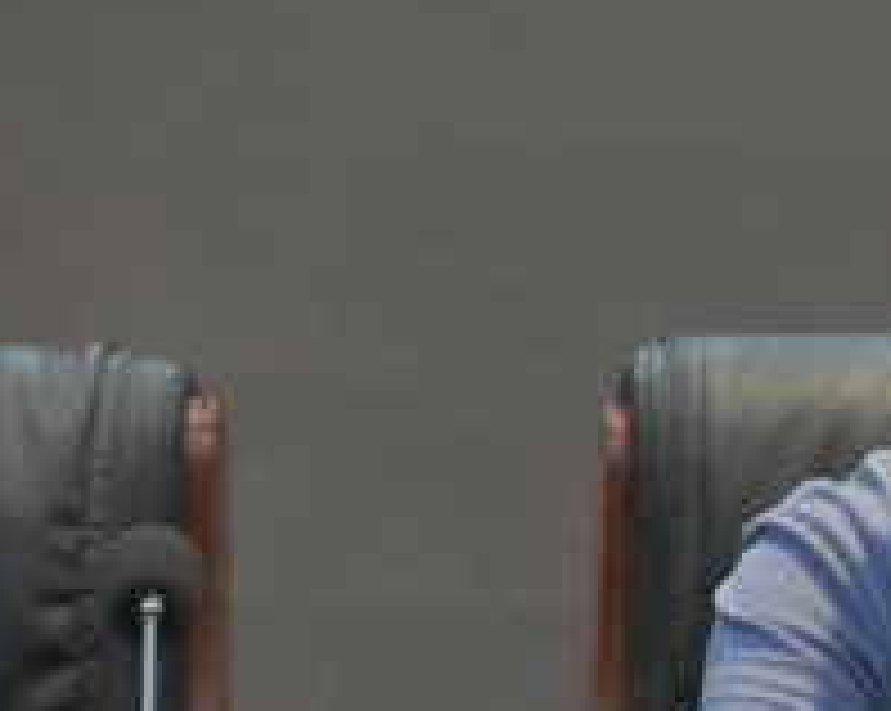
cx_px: 1156
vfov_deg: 1.8
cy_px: 374
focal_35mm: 853
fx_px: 22472
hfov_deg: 2.3
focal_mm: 200
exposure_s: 1/160
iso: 12800
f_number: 5.6
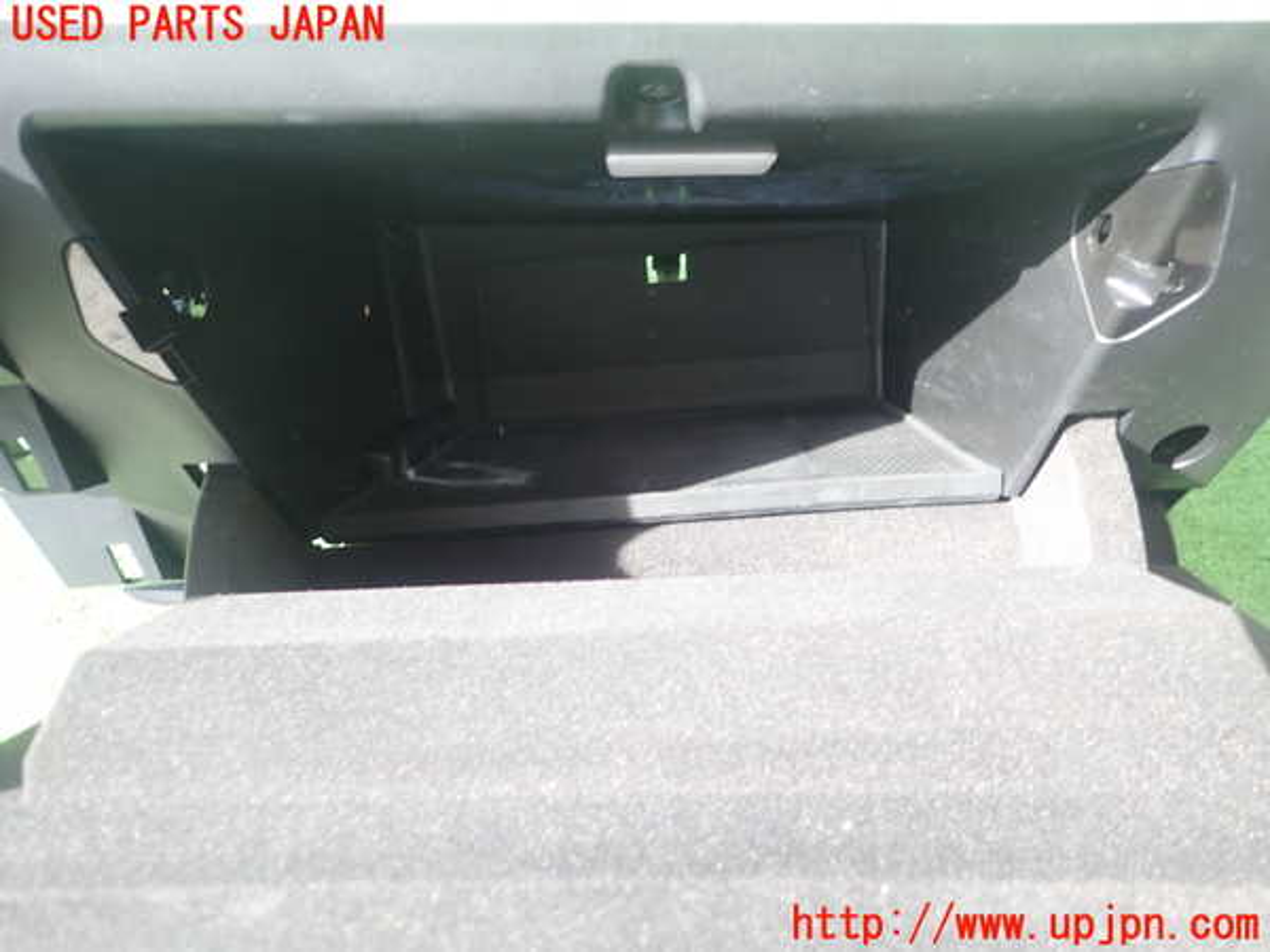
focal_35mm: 25
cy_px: 476
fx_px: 917
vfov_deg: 54.9
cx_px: 635
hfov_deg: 69.4
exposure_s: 1/40
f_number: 2
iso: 200
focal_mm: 4.5
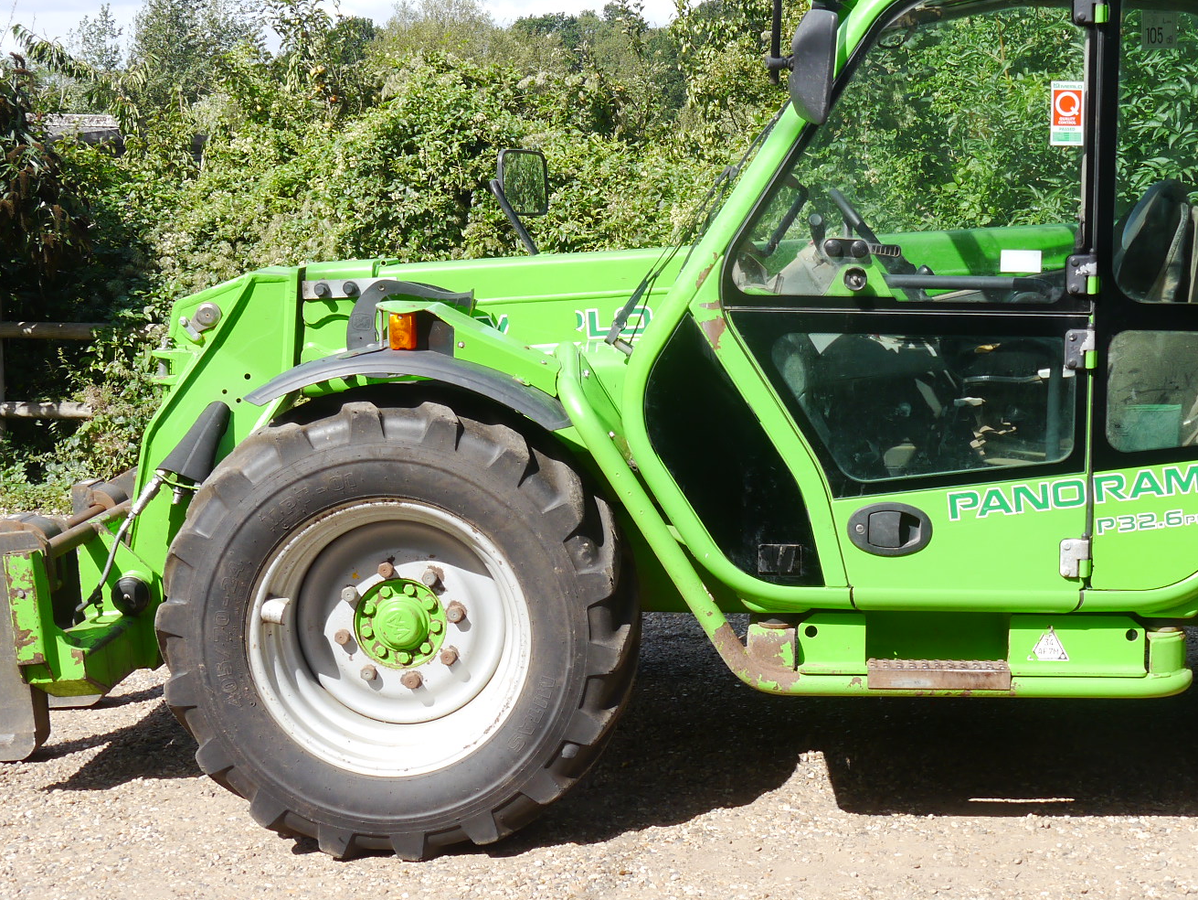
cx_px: 791
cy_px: 346
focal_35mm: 57
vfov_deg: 25.6
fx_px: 1973
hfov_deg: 33.5
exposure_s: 1/320
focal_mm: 16
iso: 160
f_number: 6.3
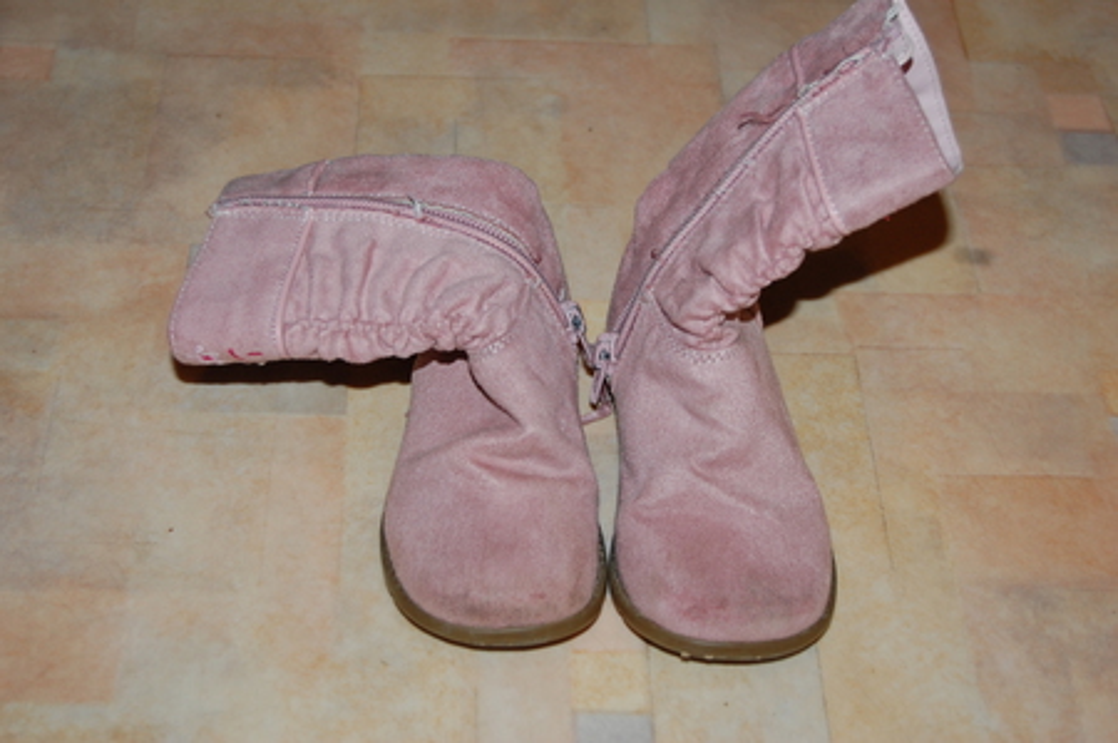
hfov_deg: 29.3
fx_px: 2140
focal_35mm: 69
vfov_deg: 19.7
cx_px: 559
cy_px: 372
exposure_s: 1/60
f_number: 5.3
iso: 400
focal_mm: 46
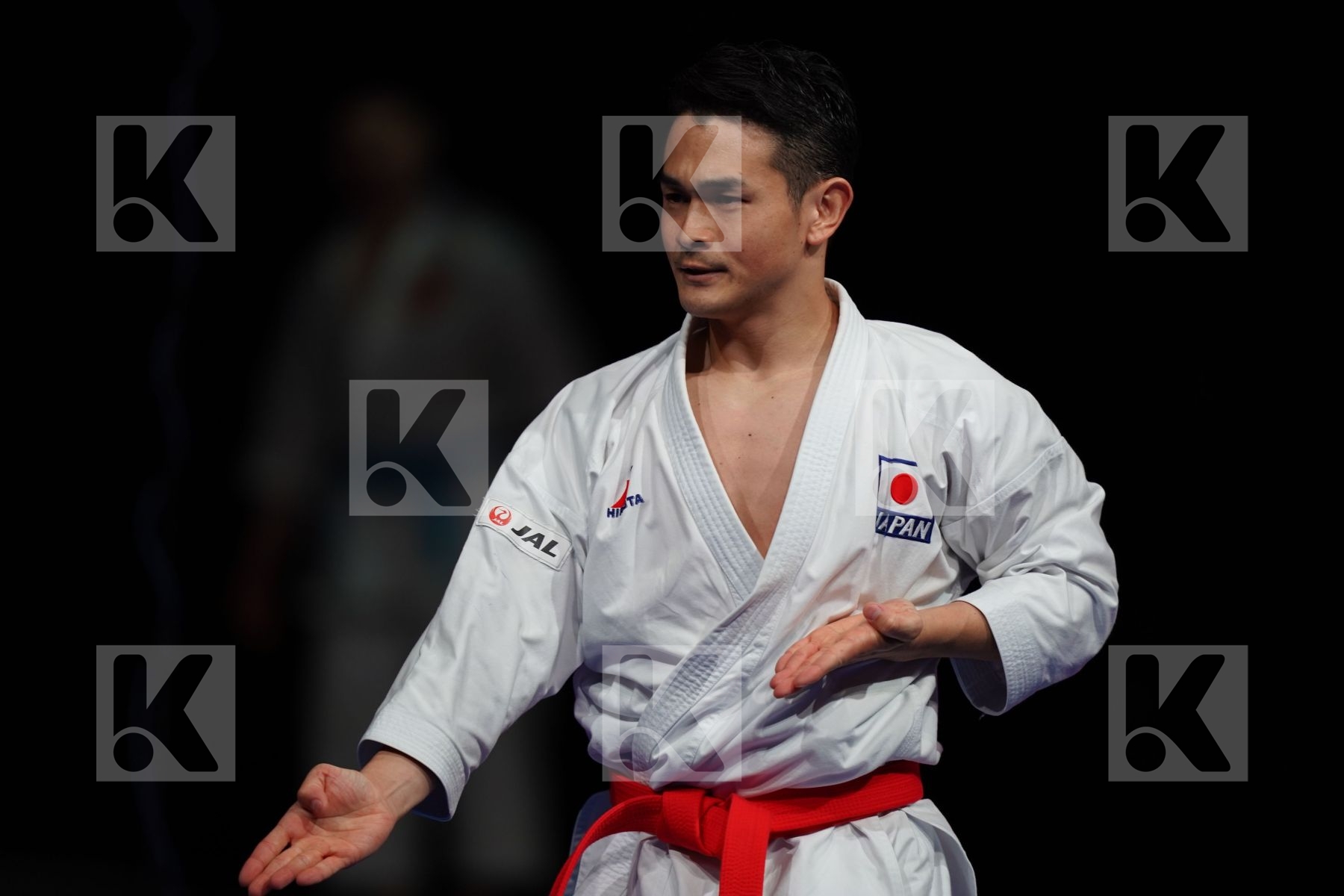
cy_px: 448
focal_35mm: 400
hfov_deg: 5.2
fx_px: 14932
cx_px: 672
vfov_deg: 3.4
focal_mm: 400
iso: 640
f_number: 2.8
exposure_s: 1/500
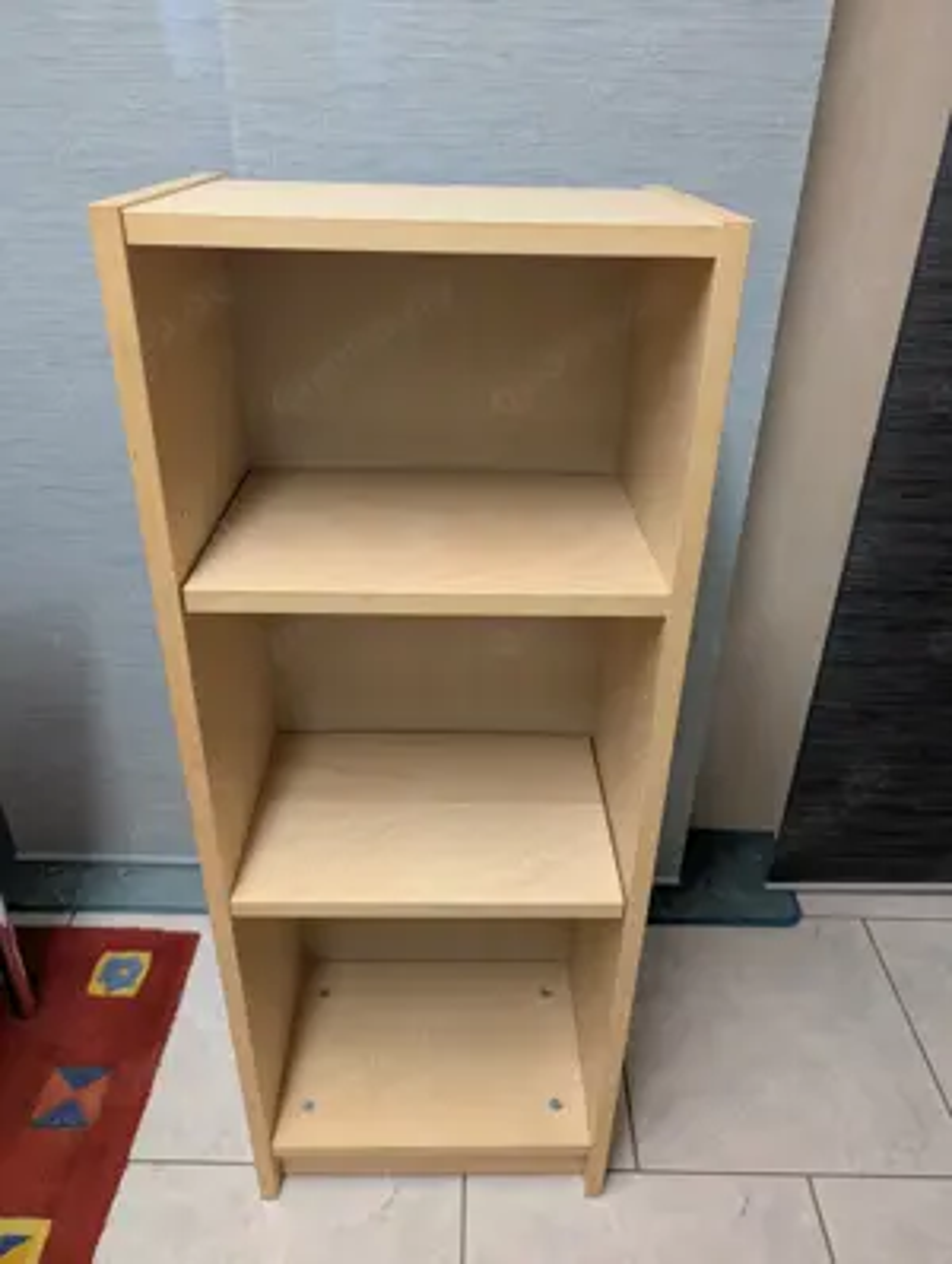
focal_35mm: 24
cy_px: 632
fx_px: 877
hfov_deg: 57.0
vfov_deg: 71.5
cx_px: 476
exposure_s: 1/50
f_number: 1.68
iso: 220
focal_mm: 6.9
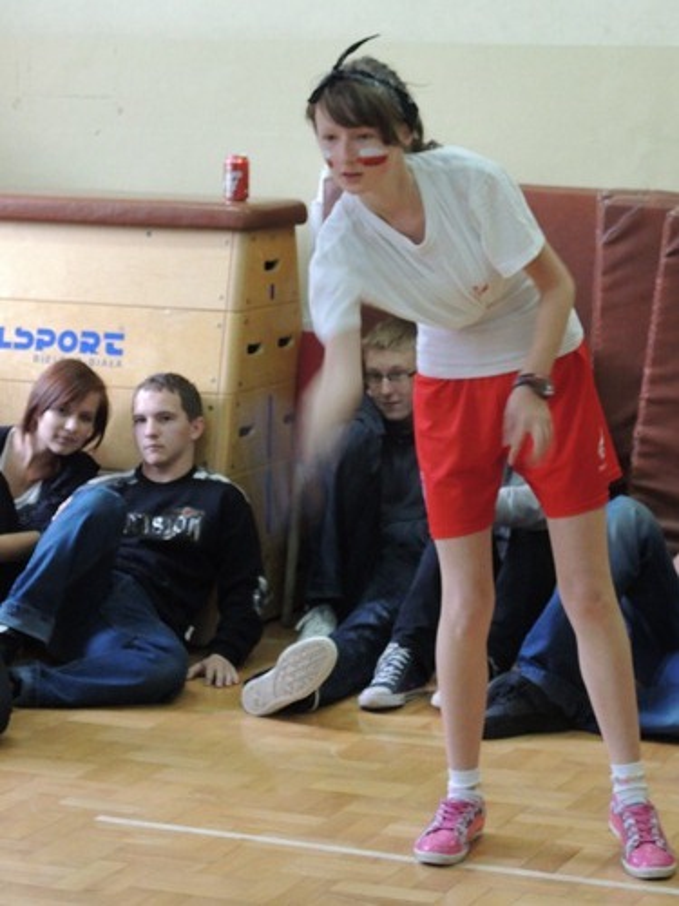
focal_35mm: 85
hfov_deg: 17.4
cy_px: 453
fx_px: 2223
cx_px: 340
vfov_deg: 23.0
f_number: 5
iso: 560
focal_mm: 15.2
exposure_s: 1/25
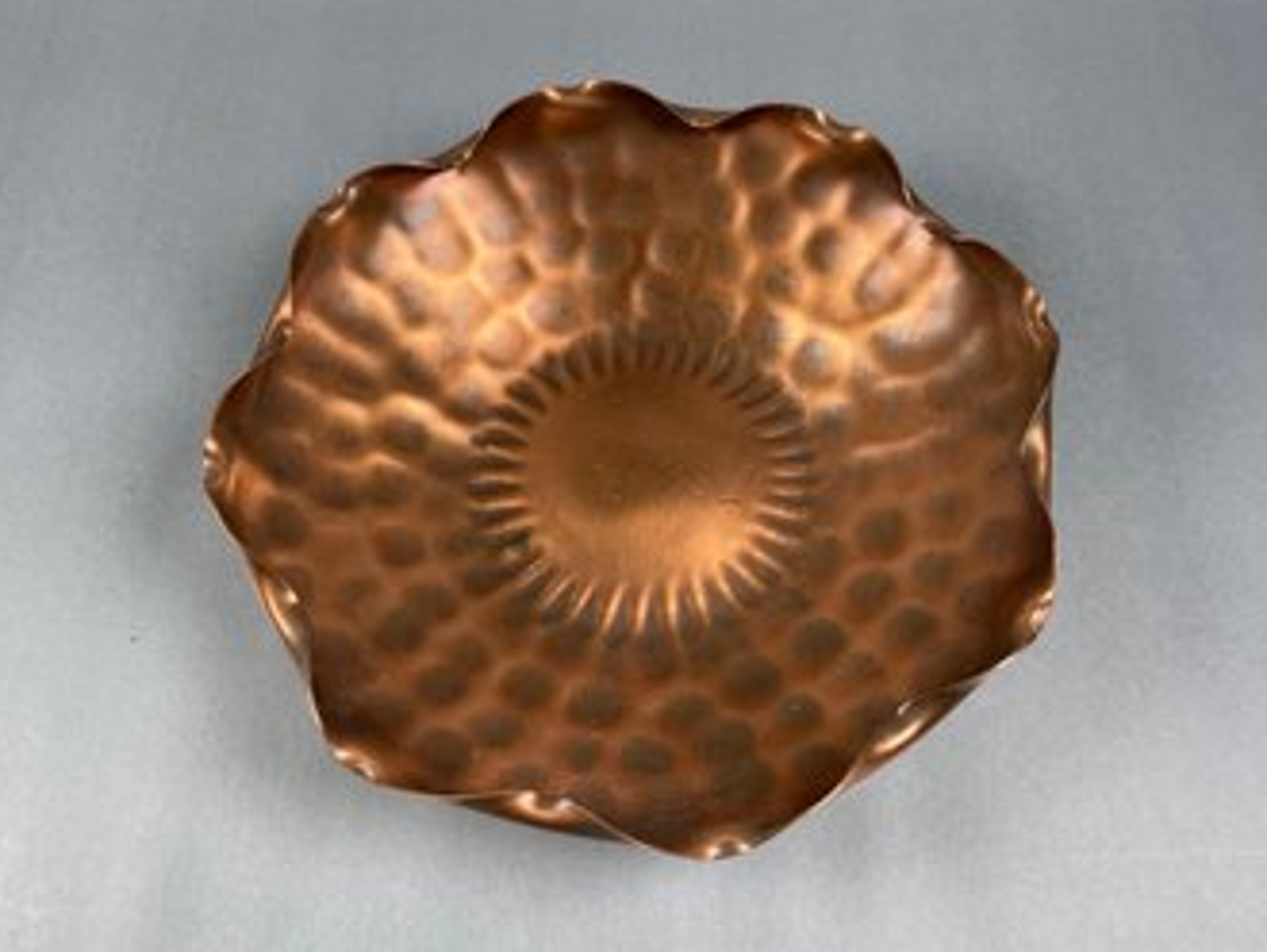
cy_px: 466
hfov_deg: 65.3
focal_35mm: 27
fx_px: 989
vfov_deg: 51.4
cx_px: 635
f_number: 1.6
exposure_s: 1/354
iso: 32
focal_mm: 4.2
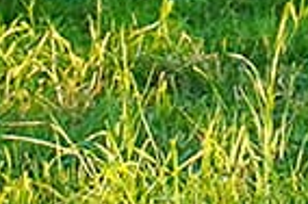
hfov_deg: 3.8
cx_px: -549
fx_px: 4524
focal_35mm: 530
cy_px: -281
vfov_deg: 2.6
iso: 1000
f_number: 4
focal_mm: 75
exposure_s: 1/2000
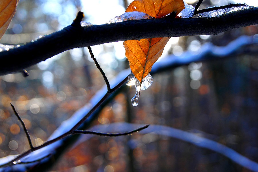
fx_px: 591
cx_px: 129
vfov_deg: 16.5
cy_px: 86
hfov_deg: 24.6
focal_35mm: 82
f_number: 8
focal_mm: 55
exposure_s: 1/60
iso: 200
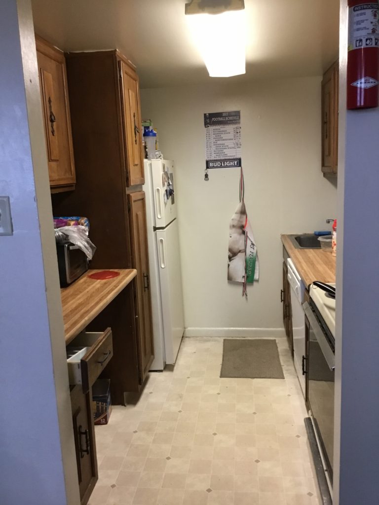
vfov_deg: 58.4
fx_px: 453
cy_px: 252
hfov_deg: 45.4
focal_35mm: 31
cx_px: 190
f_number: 2.4
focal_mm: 3.3
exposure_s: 1/30
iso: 160
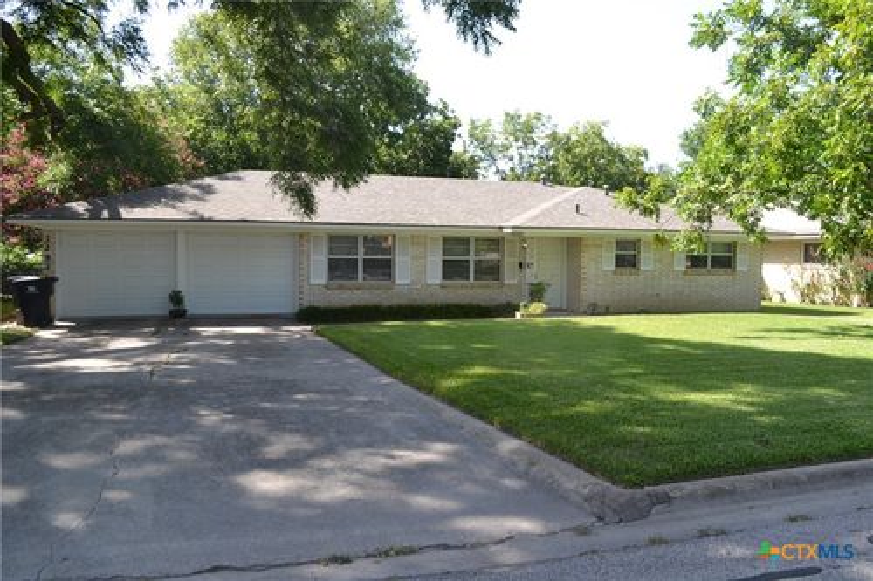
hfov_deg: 67.4
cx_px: 436
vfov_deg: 47.9
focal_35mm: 27
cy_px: 290
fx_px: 654
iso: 110
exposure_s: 1/125
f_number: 5.6
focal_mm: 18
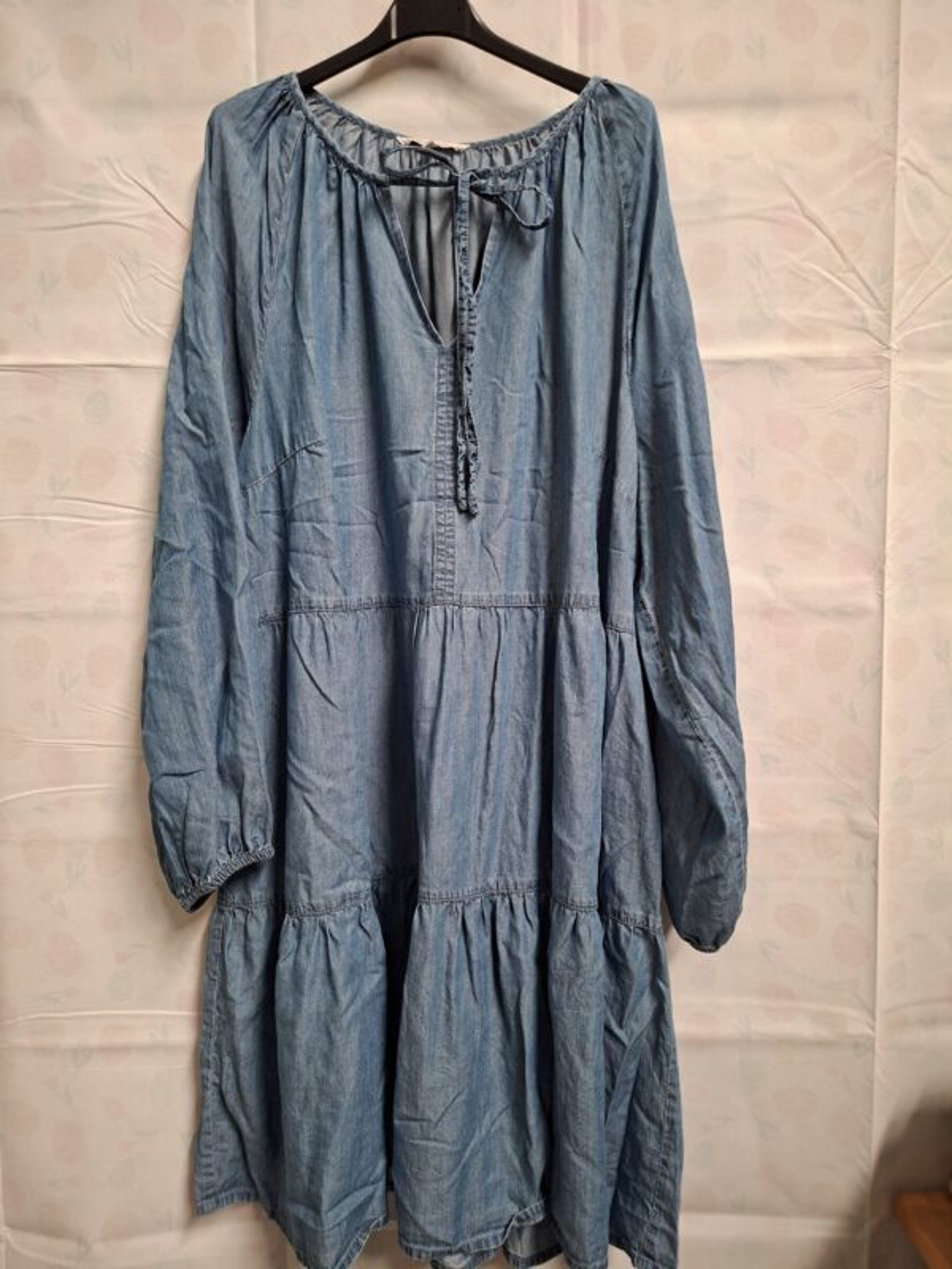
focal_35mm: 23
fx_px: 843
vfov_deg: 73.9
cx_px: 476
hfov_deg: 58.9
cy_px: 634
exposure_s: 1/50
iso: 320
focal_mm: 5.54
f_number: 1.8
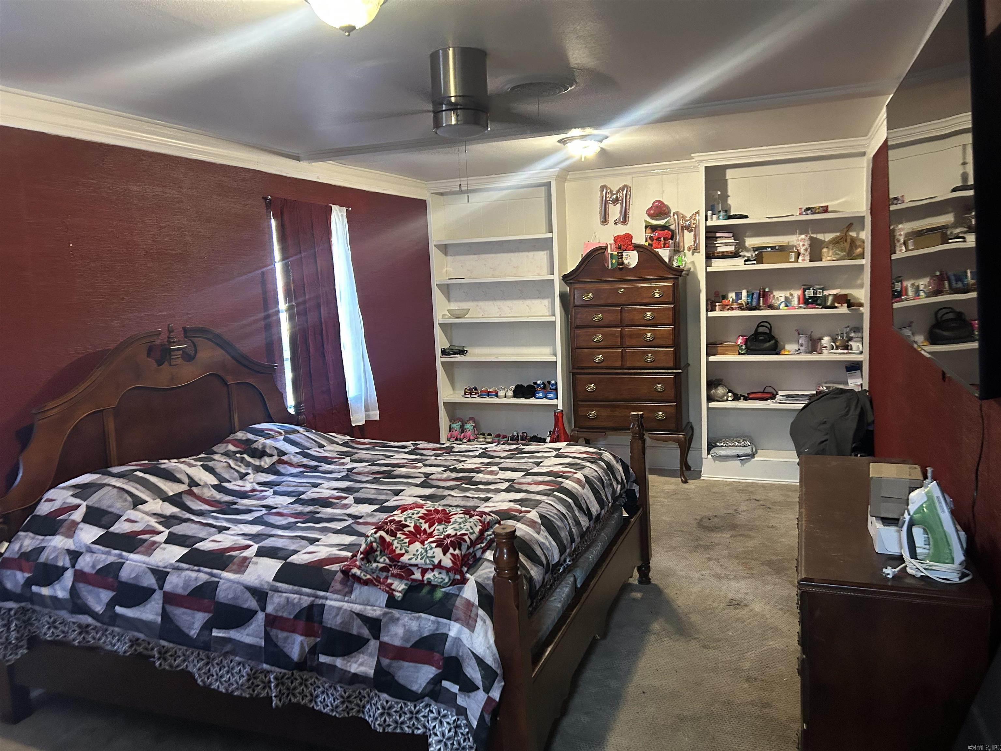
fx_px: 752
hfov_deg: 67.3
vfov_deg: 53.1
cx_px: 500
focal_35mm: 26
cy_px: 376
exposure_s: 1/40
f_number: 1.5
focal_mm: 5.7
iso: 500
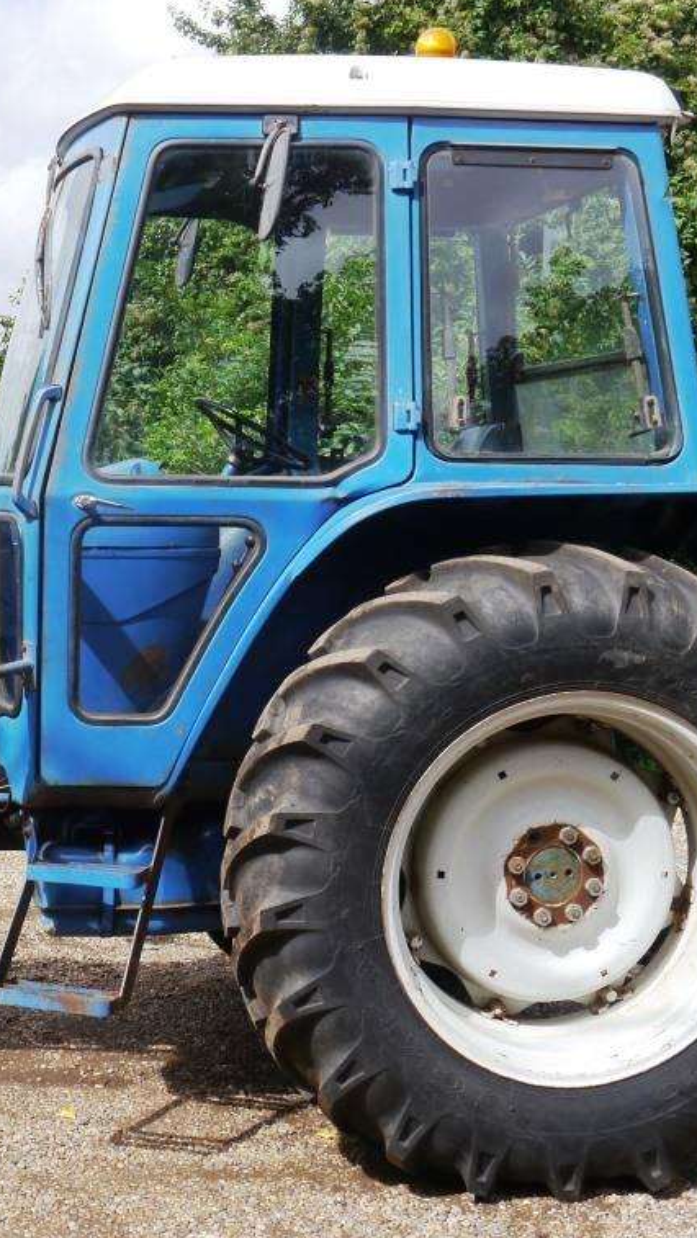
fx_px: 1839
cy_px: 613
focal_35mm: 56
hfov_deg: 21.1
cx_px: 113
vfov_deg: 37.2
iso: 160
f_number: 7.1
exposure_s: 1/320
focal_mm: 19
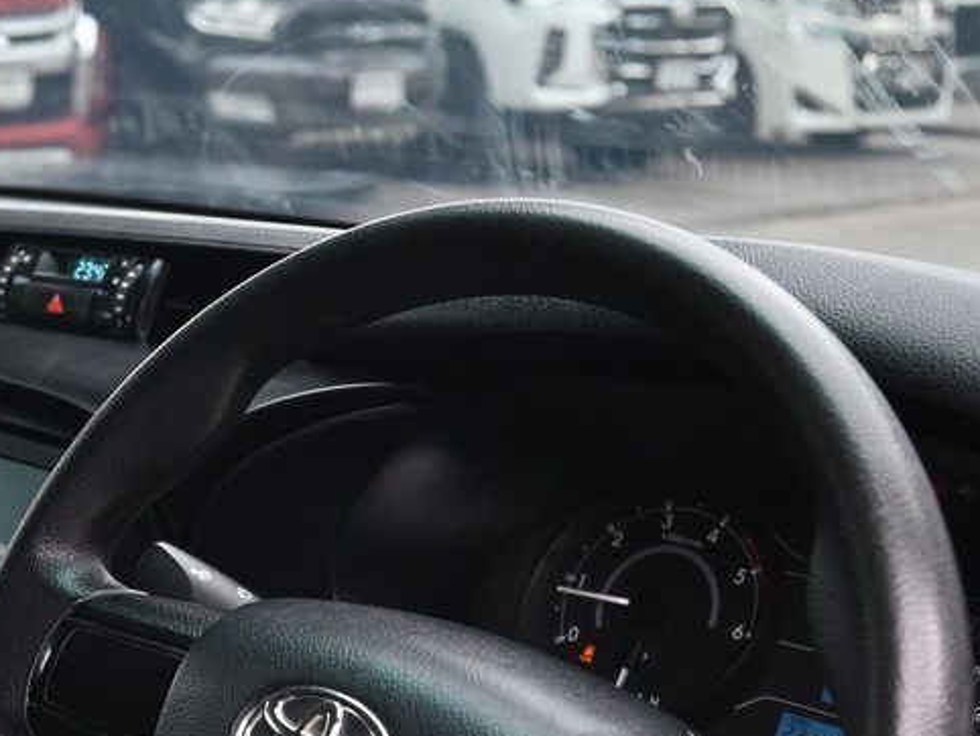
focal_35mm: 79
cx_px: -108
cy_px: 716
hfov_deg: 23.2
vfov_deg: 18.3
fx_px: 2238
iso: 1100
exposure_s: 1/125
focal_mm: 36
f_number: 5.6
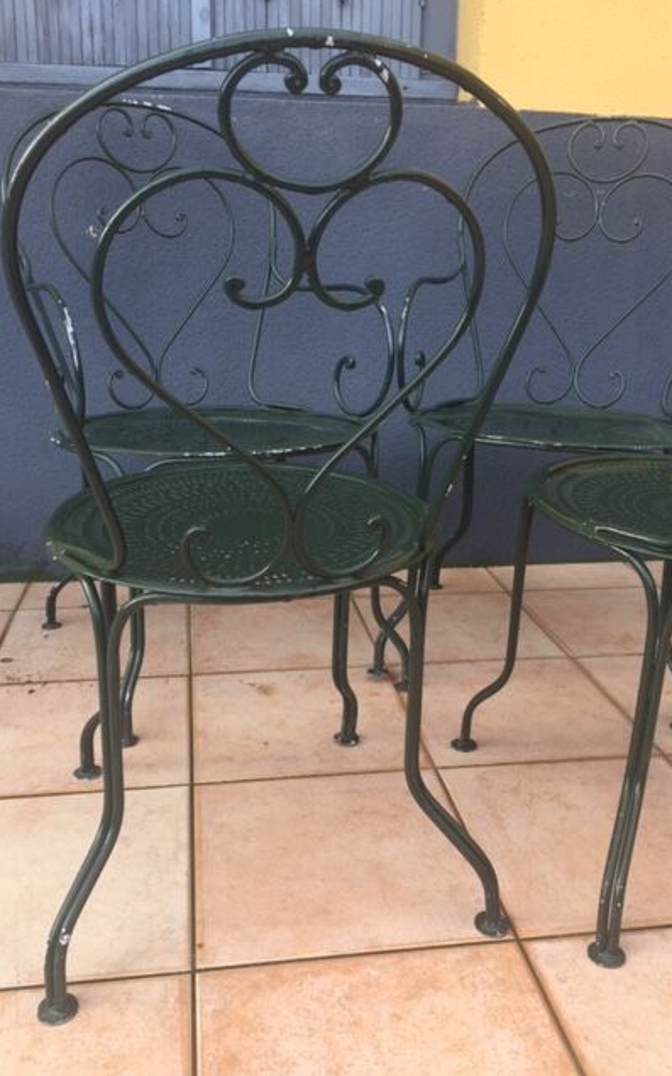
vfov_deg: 61.2
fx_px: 908
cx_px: 323
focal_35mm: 31
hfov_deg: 40.6
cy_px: 535
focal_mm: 4.15
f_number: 2.2
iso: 32
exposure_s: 1/123
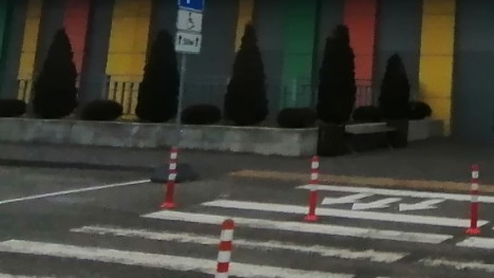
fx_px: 773
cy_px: -67
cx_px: 569
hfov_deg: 30.8
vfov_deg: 19.1
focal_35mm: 59
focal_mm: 1.78
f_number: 2.4
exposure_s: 1/909
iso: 160
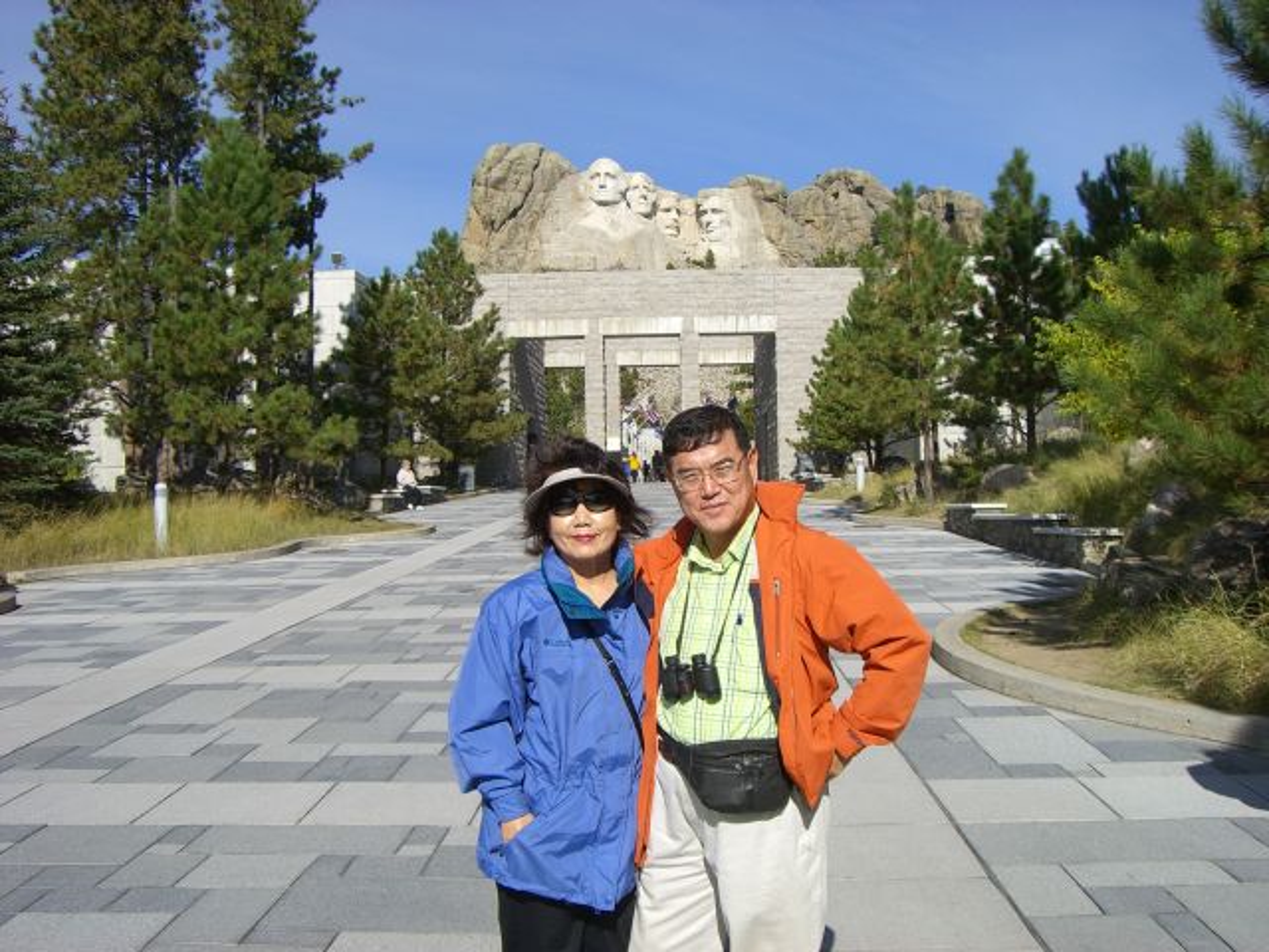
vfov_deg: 37.7
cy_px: 476
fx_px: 1393
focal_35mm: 38
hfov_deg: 49.0
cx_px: 634
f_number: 4.3
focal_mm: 6.2
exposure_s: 1/800
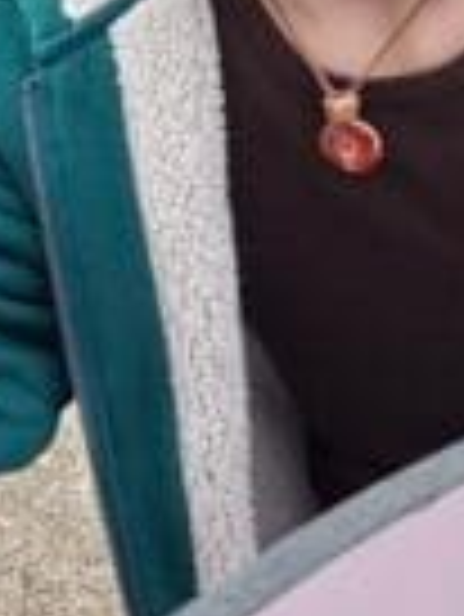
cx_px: -568
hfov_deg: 10.3
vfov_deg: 15.2
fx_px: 2302
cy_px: 486
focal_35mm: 129
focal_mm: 5.54
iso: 50
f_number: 1.8
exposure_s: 1/252
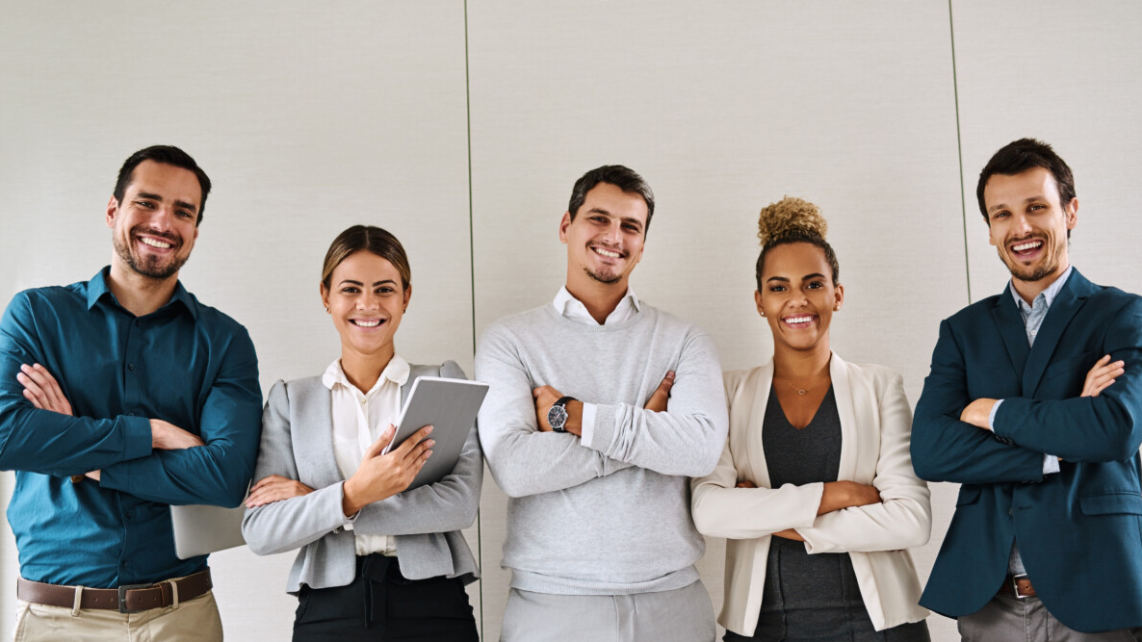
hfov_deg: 39.2
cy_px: 346
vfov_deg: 22.6
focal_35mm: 53
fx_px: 1605
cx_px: 577
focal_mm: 50
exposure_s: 1/160
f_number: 1.8
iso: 200
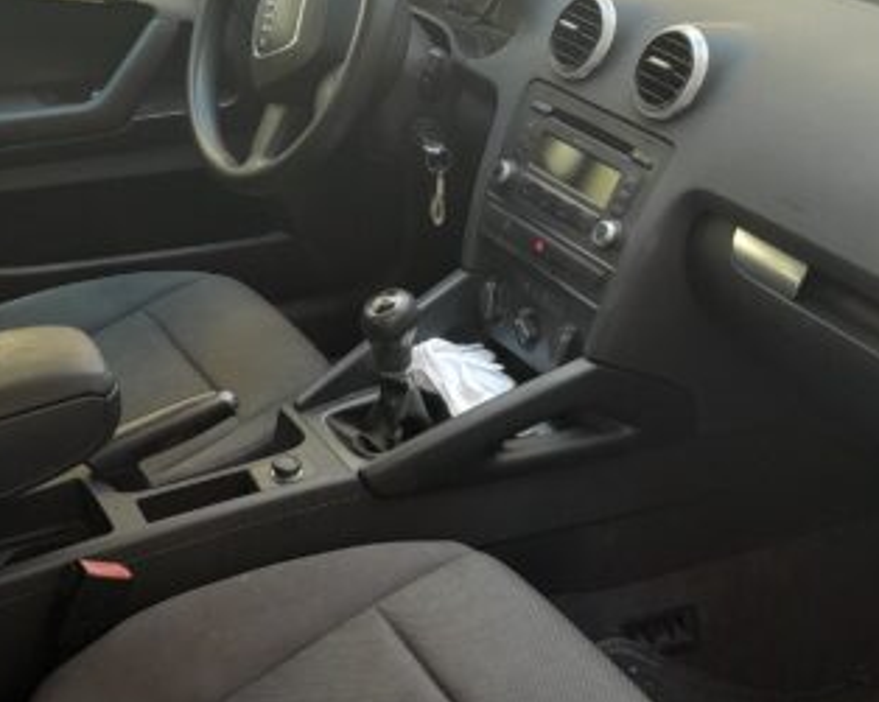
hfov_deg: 42.9
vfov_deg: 34.9
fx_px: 1118
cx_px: 462
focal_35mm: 43
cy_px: 373
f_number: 1.8
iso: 100
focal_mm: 4
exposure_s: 1/50
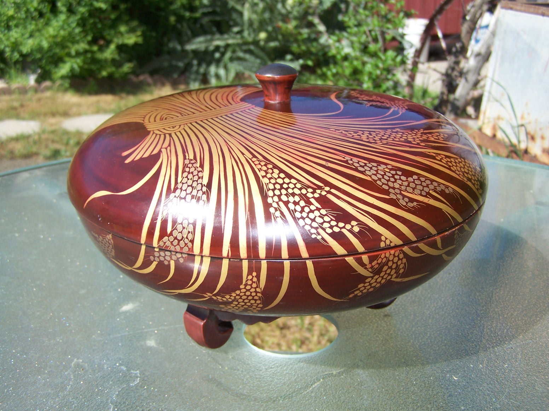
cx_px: 274
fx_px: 603
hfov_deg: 49.0
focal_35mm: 38
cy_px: 206
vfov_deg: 37.7
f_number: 2.8
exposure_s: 1/750
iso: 80
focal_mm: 6.3
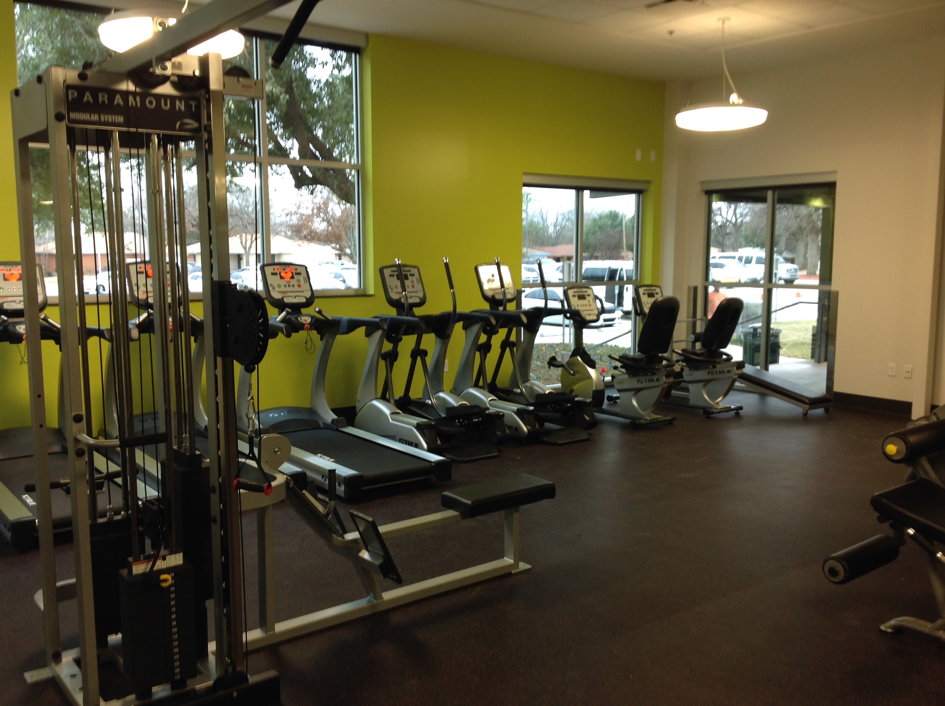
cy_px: 353
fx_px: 954
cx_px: 472
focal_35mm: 35
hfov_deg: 52.7
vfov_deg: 40.6
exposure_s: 1/15
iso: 50
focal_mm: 4.28
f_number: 2.4
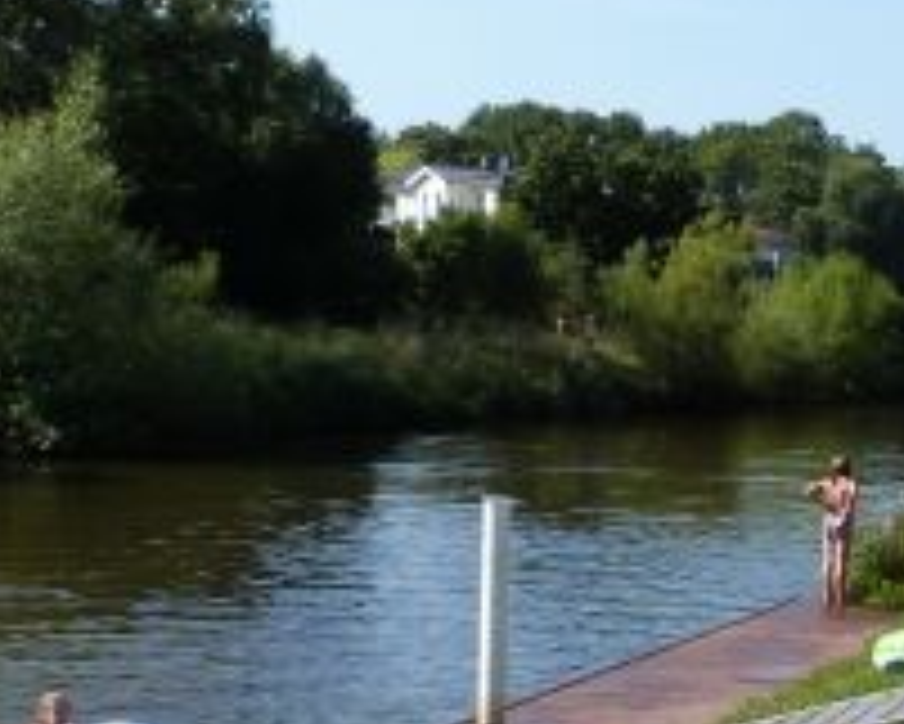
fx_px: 2704
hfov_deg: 17.7
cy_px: 639
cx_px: 1205
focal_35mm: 101
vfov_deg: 15.1
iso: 100
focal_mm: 4.5
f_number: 5.6
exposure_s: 1/320
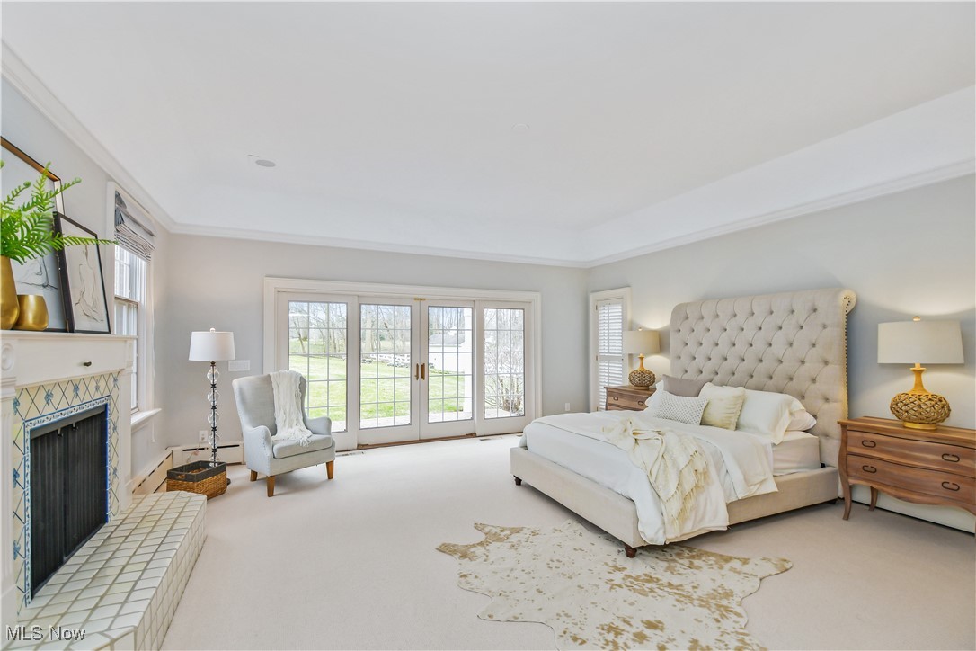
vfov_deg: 77.3
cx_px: 488
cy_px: 326
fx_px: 407
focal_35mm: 15
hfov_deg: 100.4
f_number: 4
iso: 200
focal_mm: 10
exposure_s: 1/50
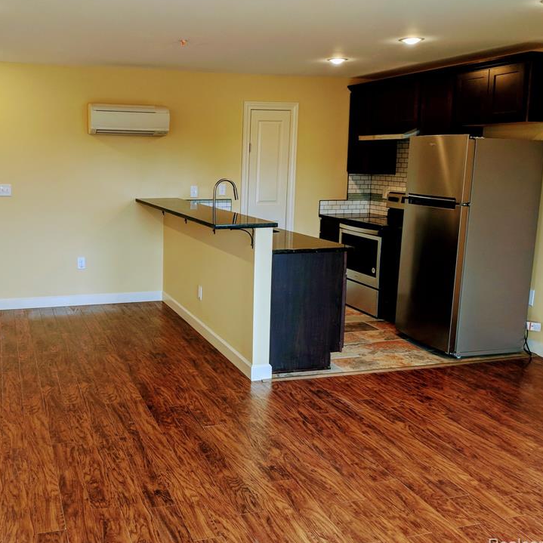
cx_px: 178
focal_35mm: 34
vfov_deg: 48.4
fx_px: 603
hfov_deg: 47.6
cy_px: 267
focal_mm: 4.44
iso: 84
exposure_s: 1/125
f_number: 1.8
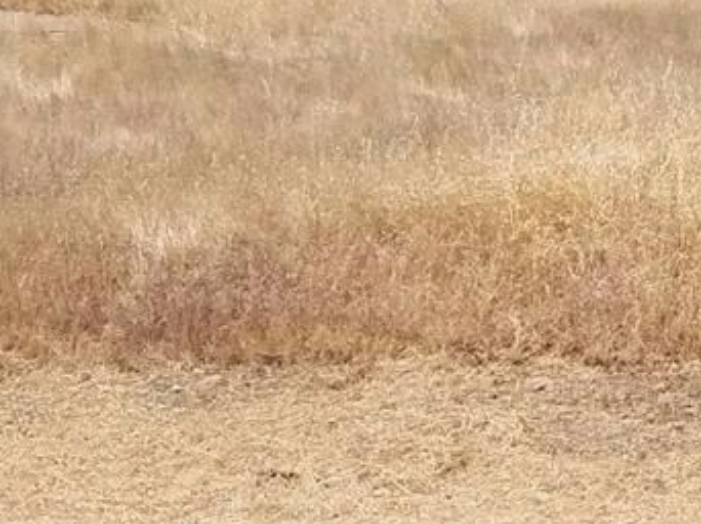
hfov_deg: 15.8
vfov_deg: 12.6
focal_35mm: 114
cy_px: -162
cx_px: 1064
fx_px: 2307
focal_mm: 4.2
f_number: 1.7
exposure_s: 1/2192
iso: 50
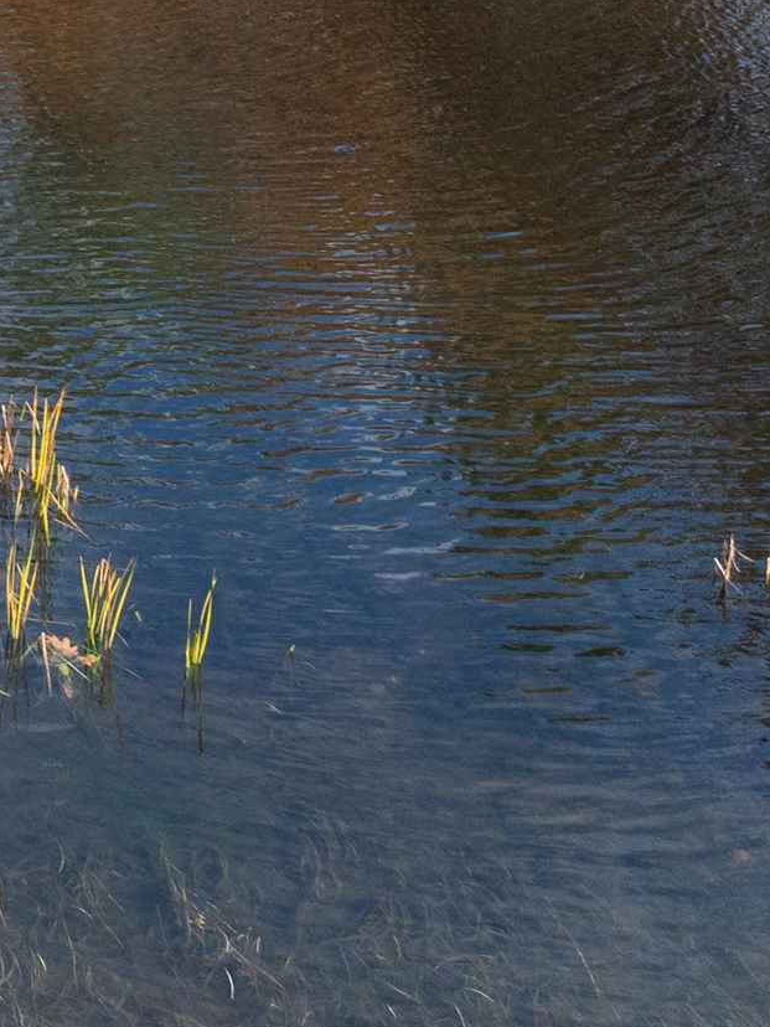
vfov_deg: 19.9
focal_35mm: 89
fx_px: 2640
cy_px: -366
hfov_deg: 13.9
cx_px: -796
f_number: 2.8
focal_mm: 12.29
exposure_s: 1/1600
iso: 170
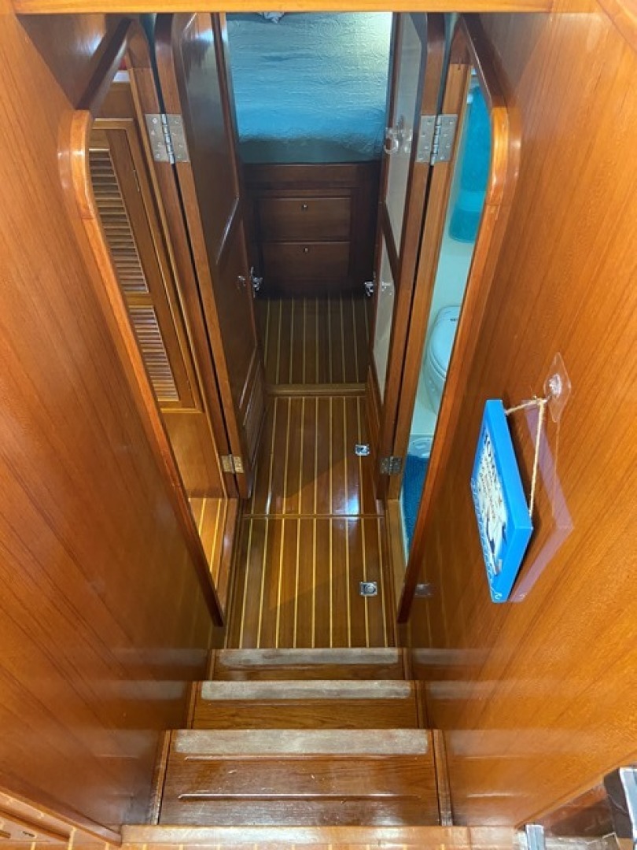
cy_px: 425
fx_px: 638
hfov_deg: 53.1
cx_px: 318
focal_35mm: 26
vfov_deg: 67.3
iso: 500
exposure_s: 1/40
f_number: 1.8
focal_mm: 4.25
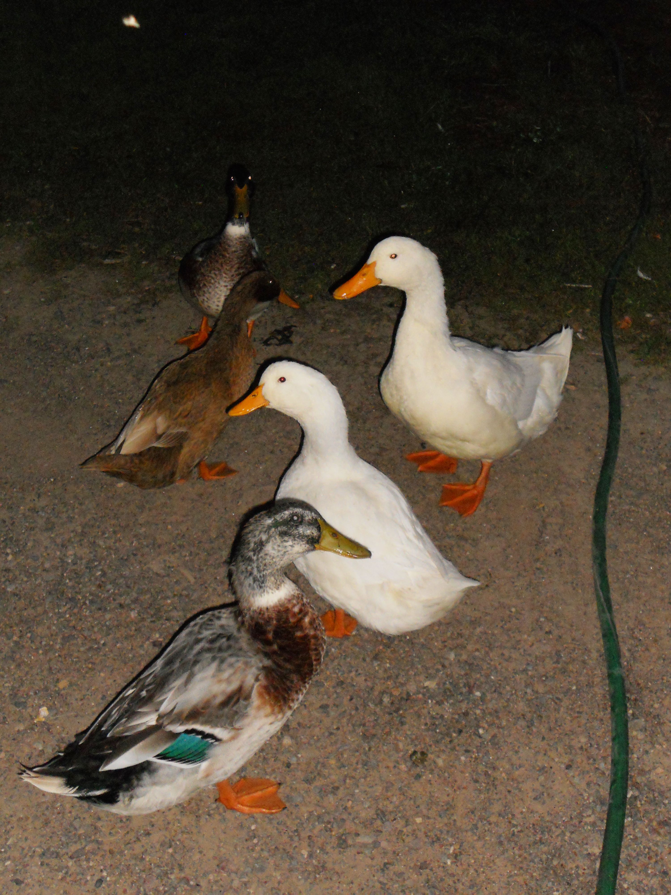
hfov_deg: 27.0
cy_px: 448
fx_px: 1396
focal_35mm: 54
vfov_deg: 35.5
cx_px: 336
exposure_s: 1/30
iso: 400
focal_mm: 9.8
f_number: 4.8
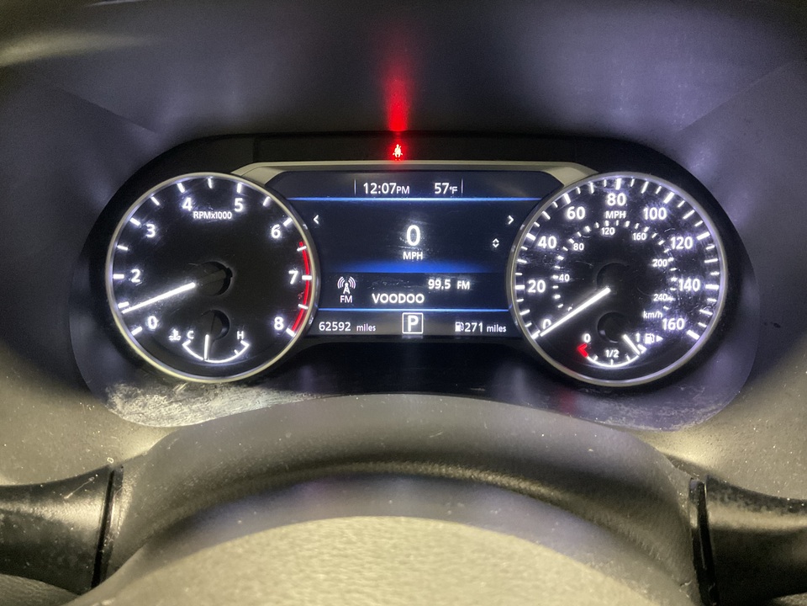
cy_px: 303
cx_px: 404
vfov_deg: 48.2
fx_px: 676
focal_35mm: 29
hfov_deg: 61.7
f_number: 1.8
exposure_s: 1/30
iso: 500
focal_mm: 3
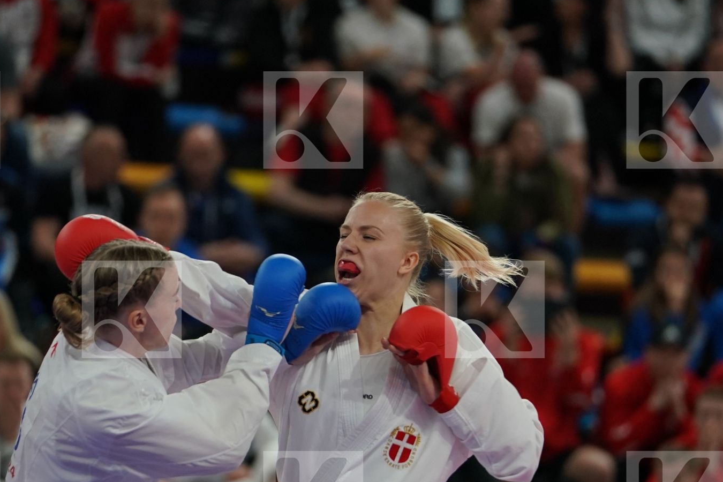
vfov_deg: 3.4
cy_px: 310
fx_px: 8033
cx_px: 313
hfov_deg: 5.2
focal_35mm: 400
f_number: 2.8
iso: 1600
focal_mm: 200
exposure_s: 1/1000
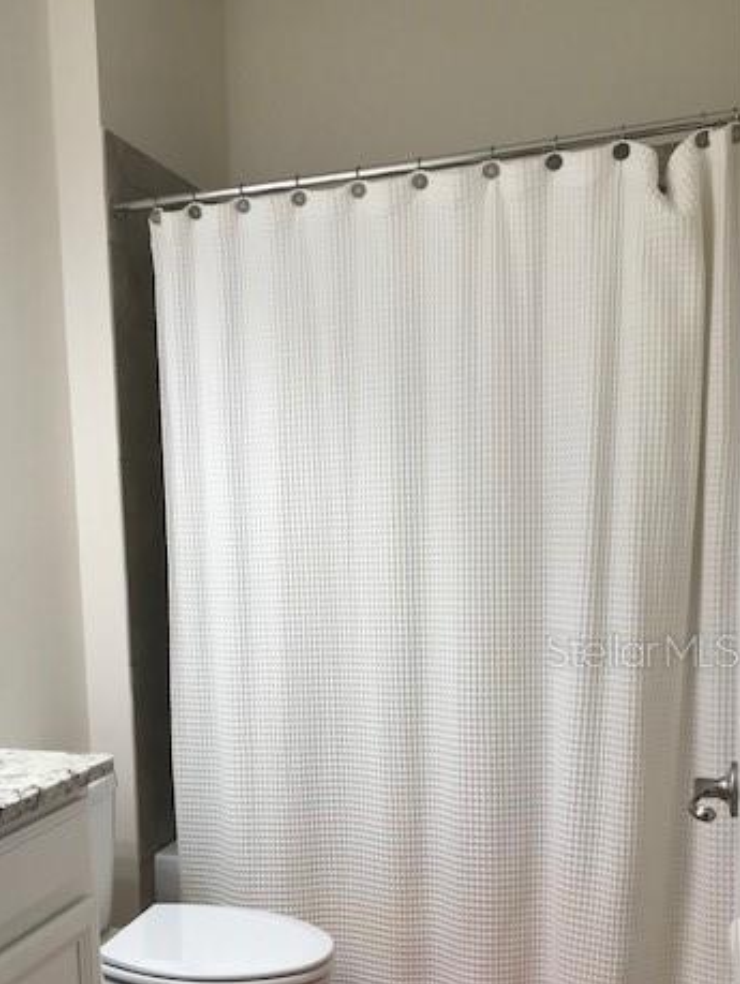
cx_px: 234
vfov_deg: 47.1
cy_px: 650
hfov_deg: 36.4
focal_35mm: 39
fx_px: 1110
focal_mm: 3.99
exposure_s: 1/60
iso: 32
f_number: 1.8
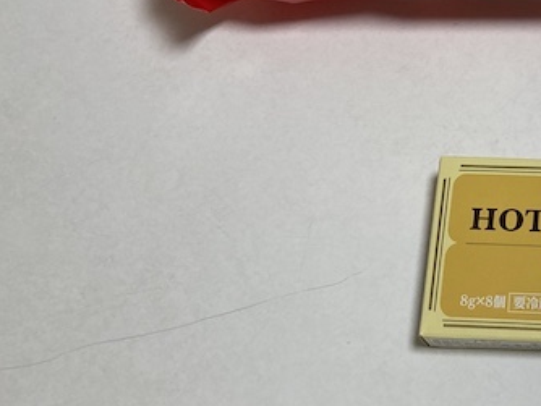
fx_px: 1048
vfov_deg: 21.2
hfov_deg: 26.8
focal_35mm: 67
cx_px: 580
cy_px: 2
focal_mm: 3.99
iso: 80
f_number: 1.8
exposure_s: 1/120
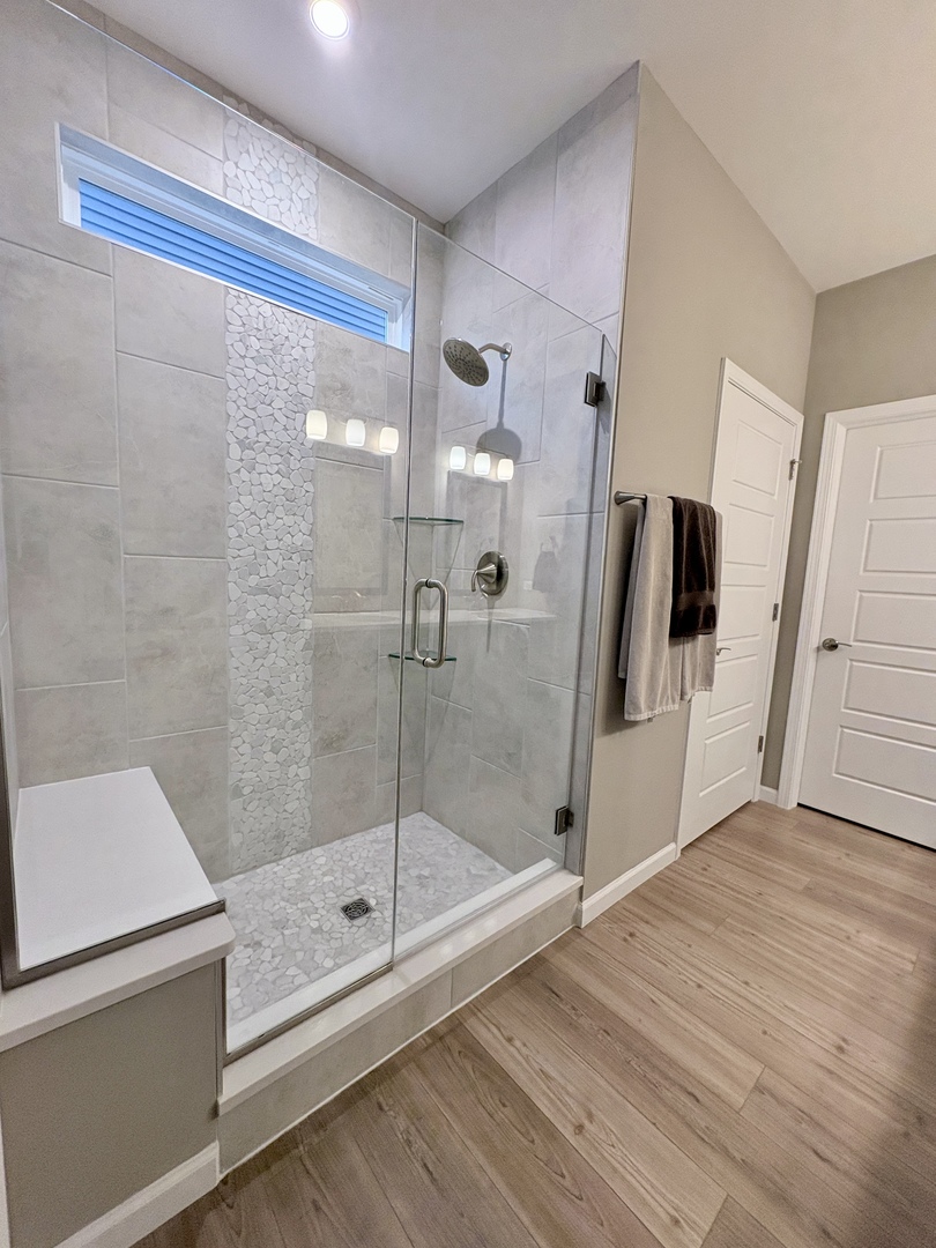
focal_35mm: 14
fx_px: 505
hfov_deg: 85.7
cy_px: 624
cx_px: 468
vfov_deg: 102.1
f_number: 2.2
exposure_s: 1/120
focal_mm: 2.22
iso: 320
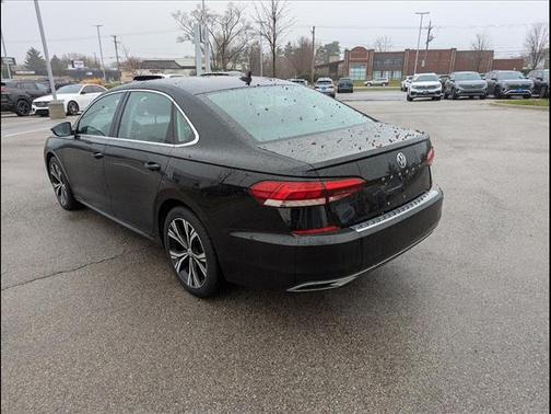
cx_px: 276
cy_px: 207
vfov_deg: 56.8
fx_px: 382
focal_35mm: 24
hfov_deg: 71.6
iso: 33
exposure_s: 1/323
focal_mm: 6.81
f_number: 1.85
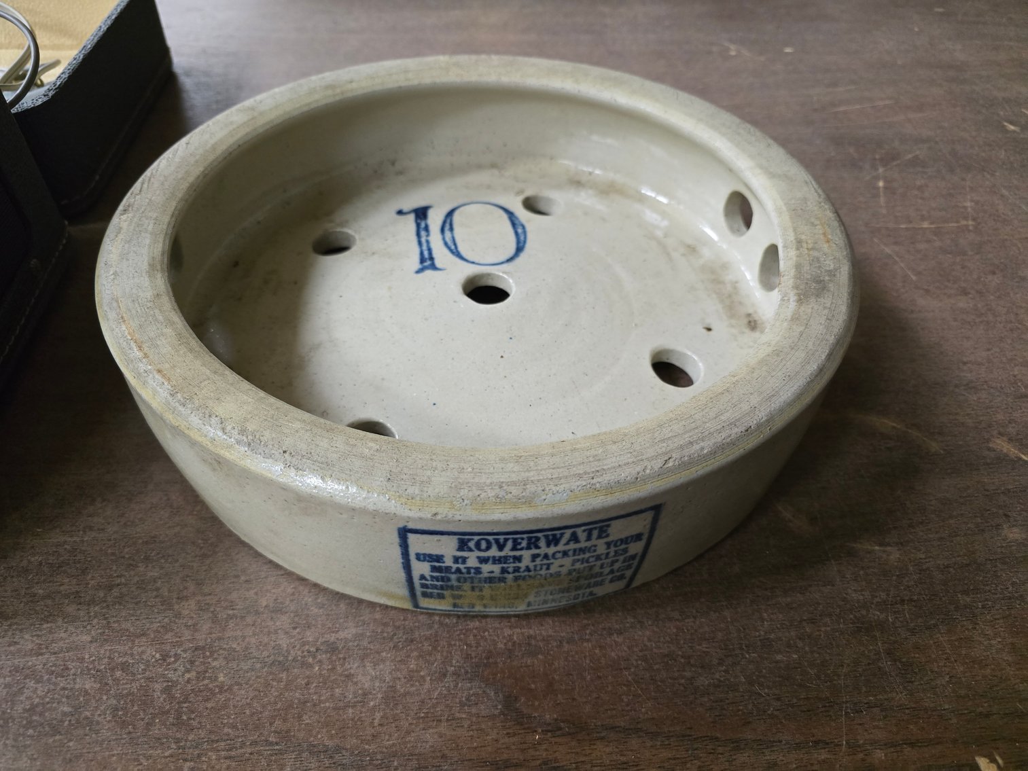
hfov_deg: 73.9
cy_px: 386
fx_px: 683
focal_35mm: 23
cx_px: 514
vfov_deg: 58.9
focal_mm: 6.3
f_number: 1.7
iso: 1000
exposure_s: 1/120
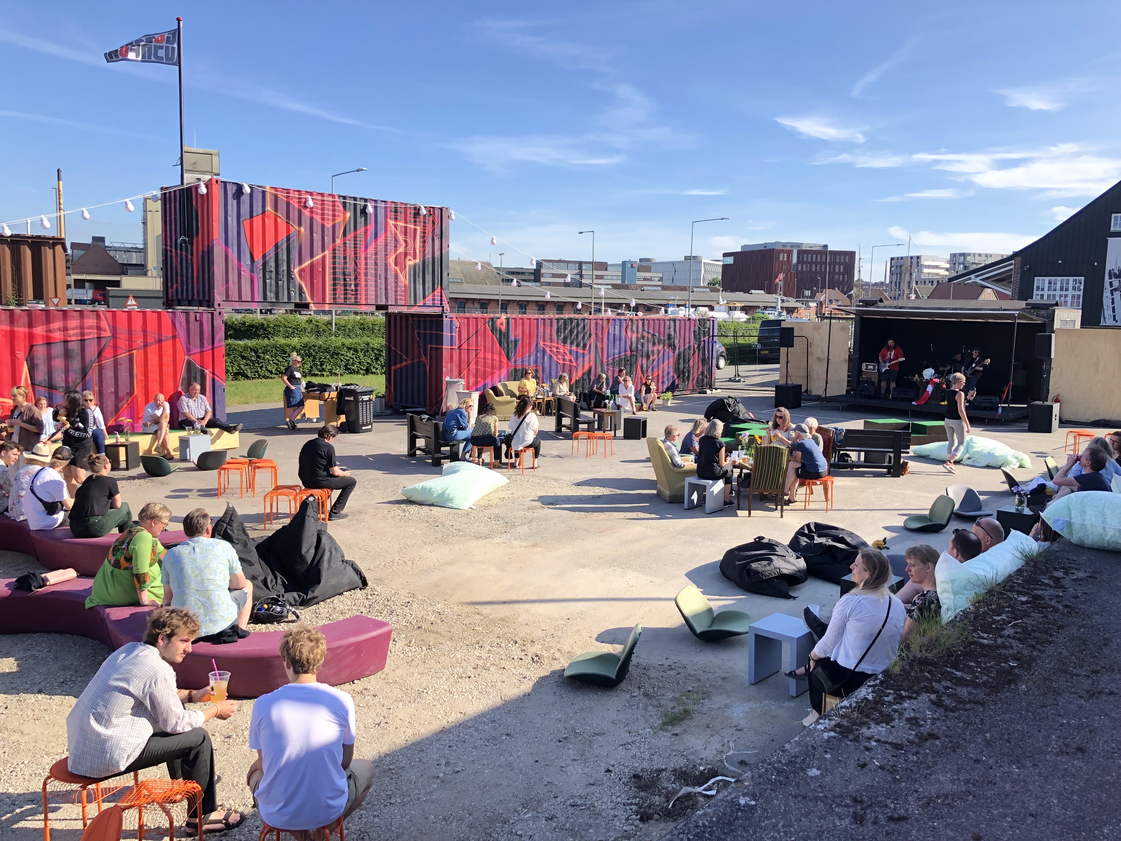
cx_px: 560
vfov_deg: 49.7
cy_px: 420
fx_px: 907
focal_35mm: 28
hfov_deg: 63.4
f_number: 1.8
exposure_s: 1/471
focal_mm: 3.99
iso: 20
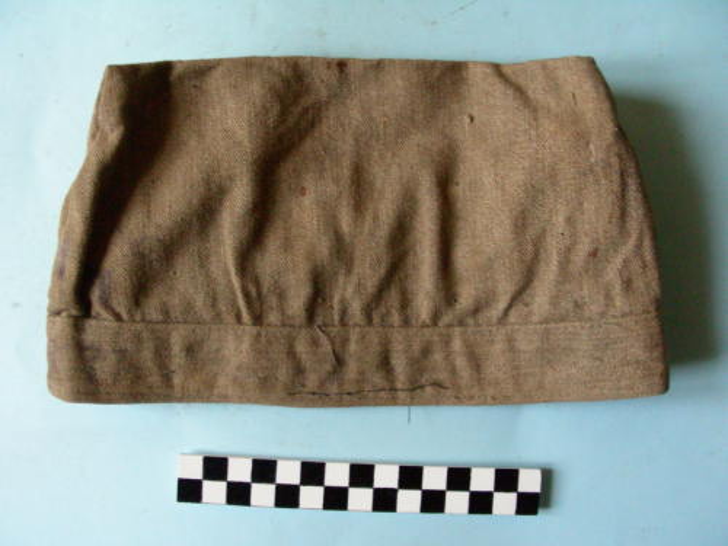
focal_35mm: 38
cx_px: 364
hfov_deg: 49.0
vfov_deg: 37.7
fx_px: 799
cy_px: 273
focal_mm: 6.3
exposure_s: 1/30.7
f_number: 3.5
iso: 400
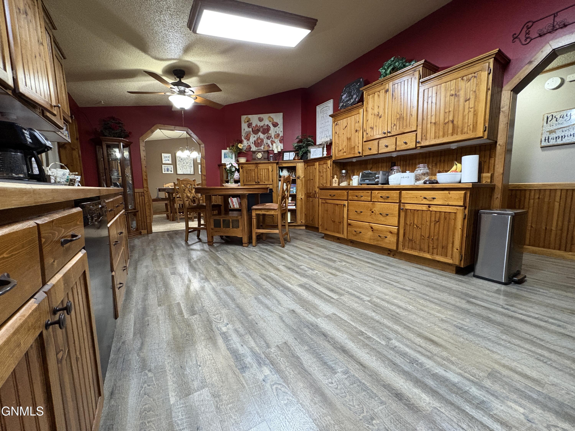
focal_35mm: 14
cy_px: 216
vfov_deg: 85.7
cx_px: 288
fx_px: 233
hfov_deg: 102.1
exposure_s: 1/60
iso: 640
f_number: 2.2
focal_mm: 2.22
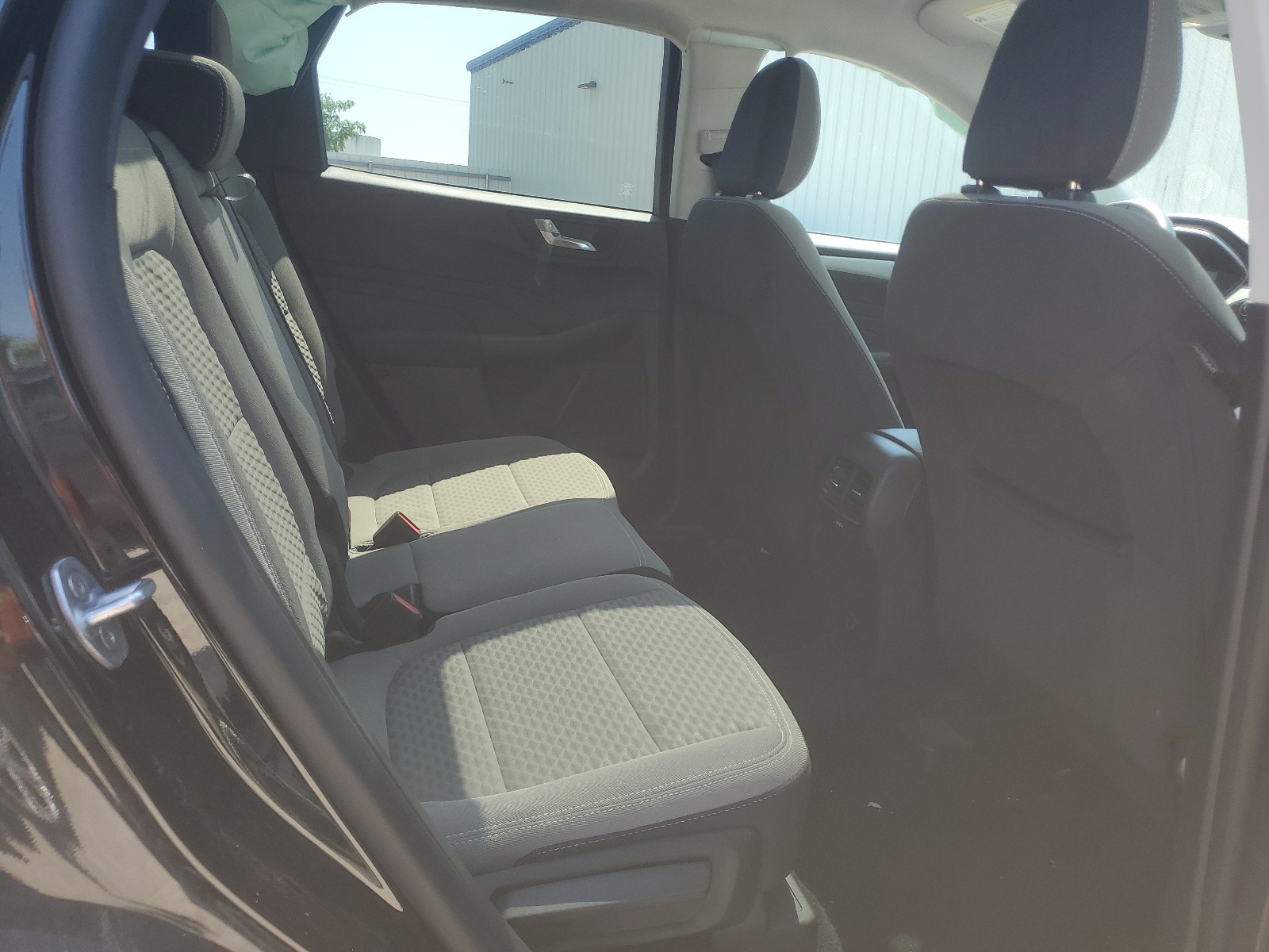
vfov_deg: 53.1
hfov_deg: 67.3
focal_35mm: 26
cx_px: 634
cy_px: 476
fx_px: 953
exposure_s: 1/417
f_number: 1.5
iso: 50
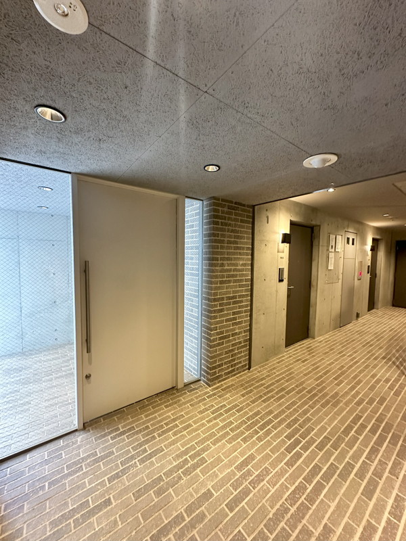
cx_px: 203
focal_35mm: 14
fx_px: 219
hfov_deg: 85.7
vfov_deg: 102.1
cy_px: 270
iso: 640
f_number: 2.2
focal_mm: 2.22
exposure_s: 1/50
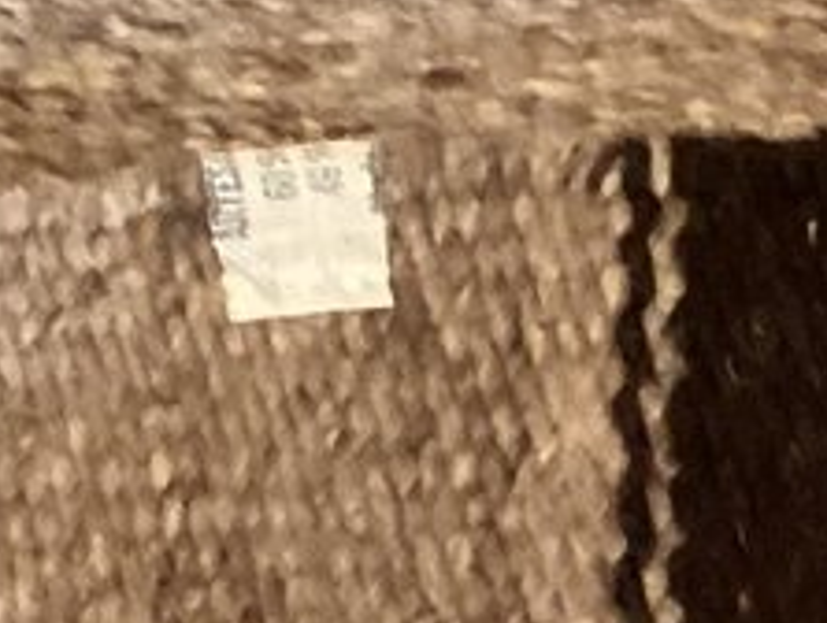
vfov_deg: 6.8
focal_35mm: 210
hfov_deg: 9.3
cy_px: 1292
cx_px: 1044
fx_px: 5025
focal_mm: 3.3
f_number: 2.4
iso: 400
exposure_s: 1/33
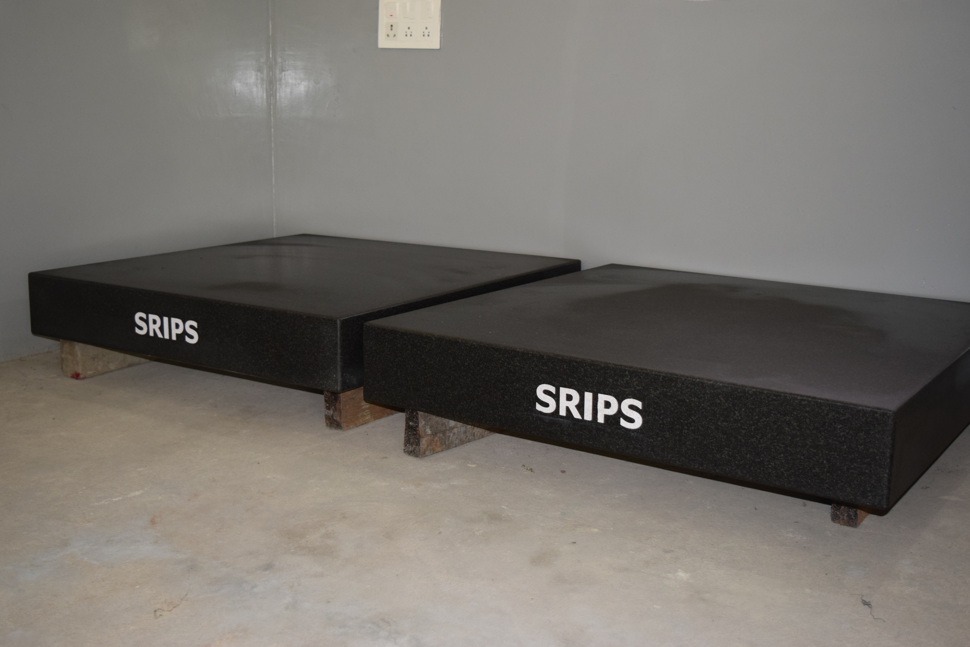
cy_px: 324
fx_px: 1172
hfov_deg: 45.0
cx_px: 485
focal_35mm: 44
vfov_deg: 30.8
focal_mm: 29
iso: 800
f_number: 4.5
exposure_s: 1/80
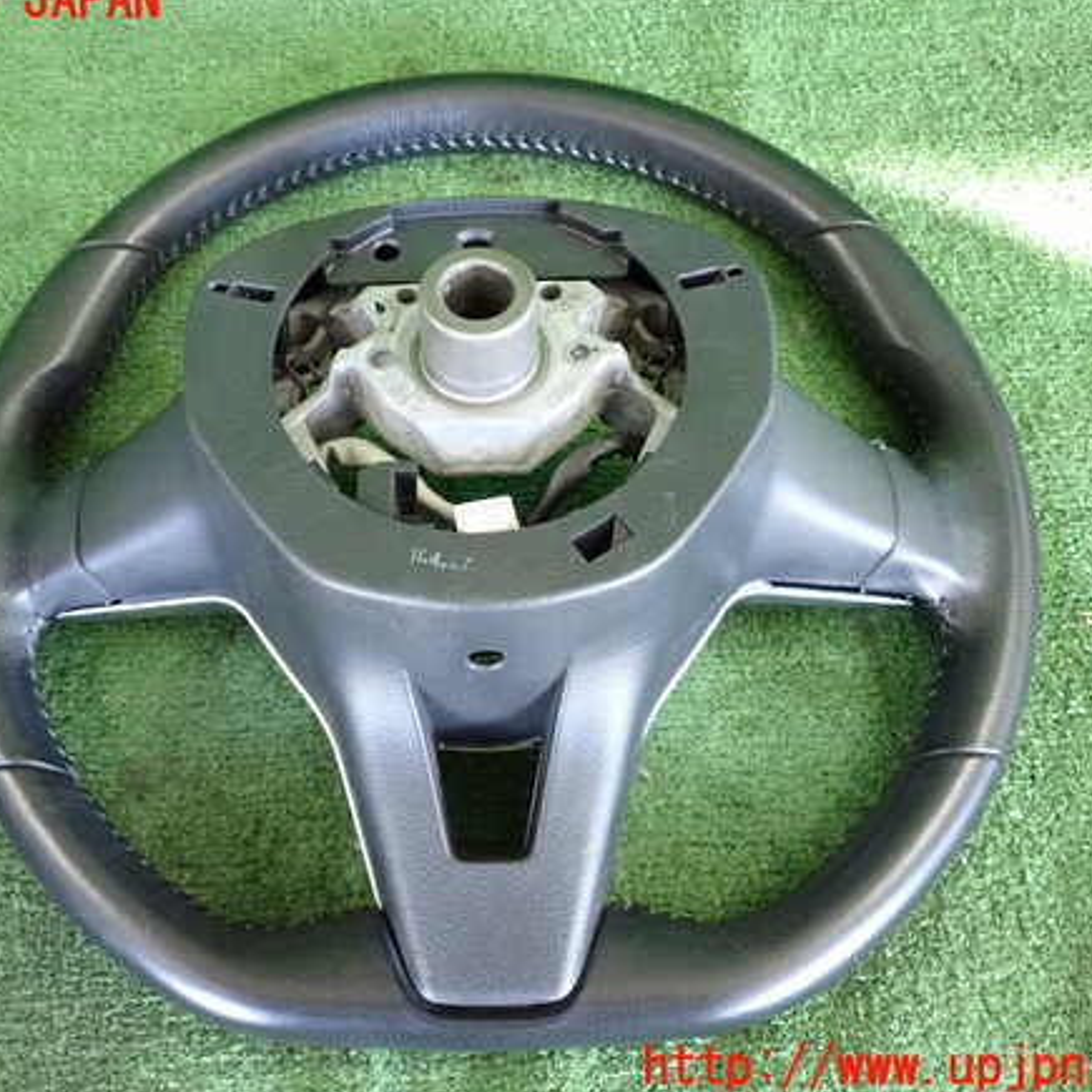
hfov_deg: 42.7
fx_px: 1392
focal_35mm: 39
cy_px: 535
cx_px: 457
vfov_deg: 42.8
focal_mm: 5.79
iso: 1250
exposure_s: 1/125
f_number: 2.4
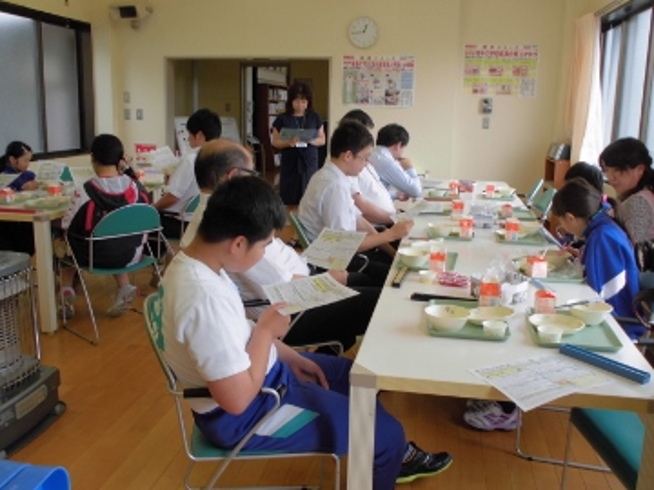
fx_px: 642
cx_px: 327
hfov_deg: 54.0
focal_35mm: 34
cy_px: 245
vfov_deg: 41.8
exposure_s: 1/60
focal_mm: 6.1
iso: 100
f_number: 4
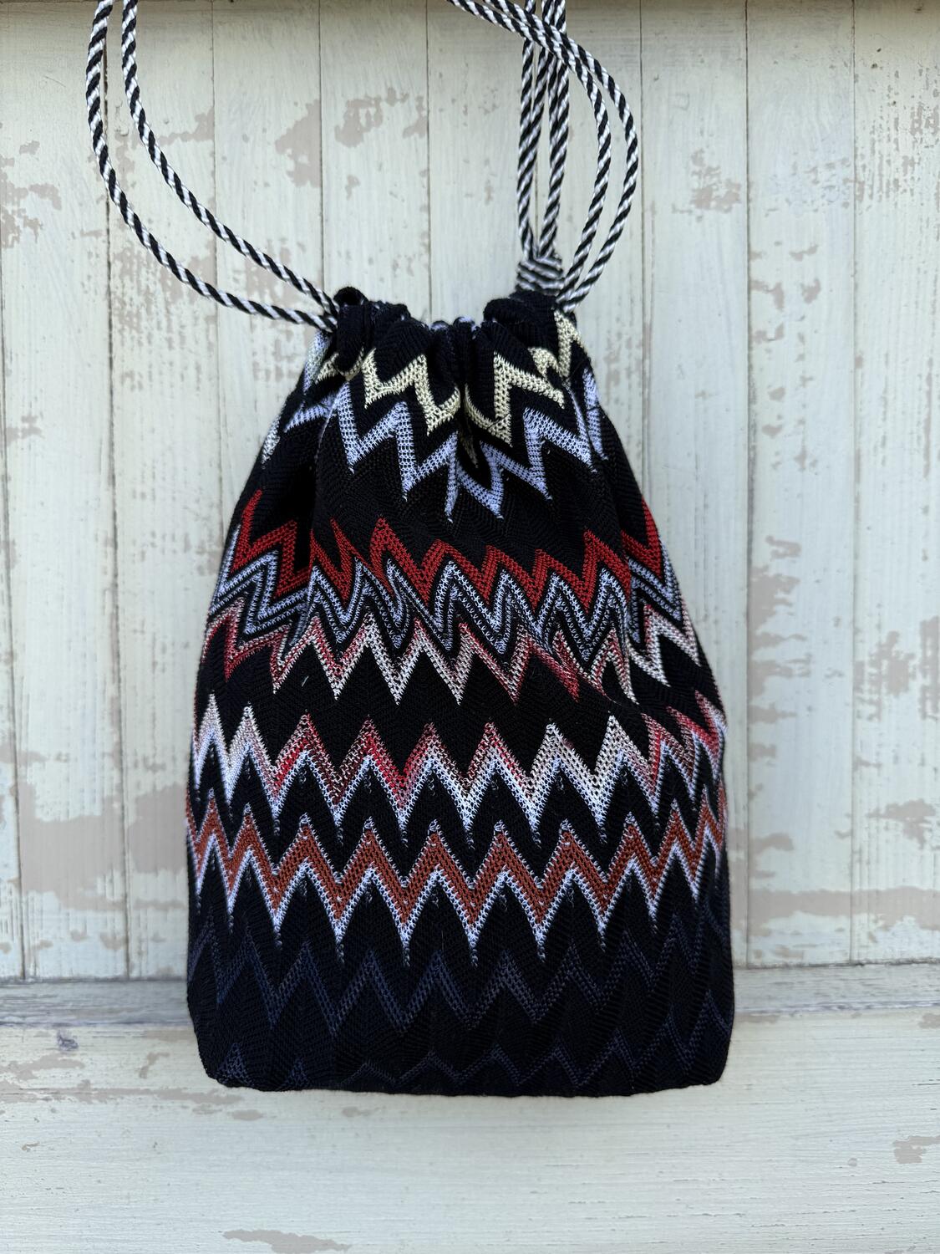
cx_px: 470
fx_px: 869
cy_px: 627
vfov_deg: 71.6
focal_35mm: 24
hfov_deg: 56.8
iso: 80
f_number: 1.78
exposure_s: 1/813
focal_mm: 6.76
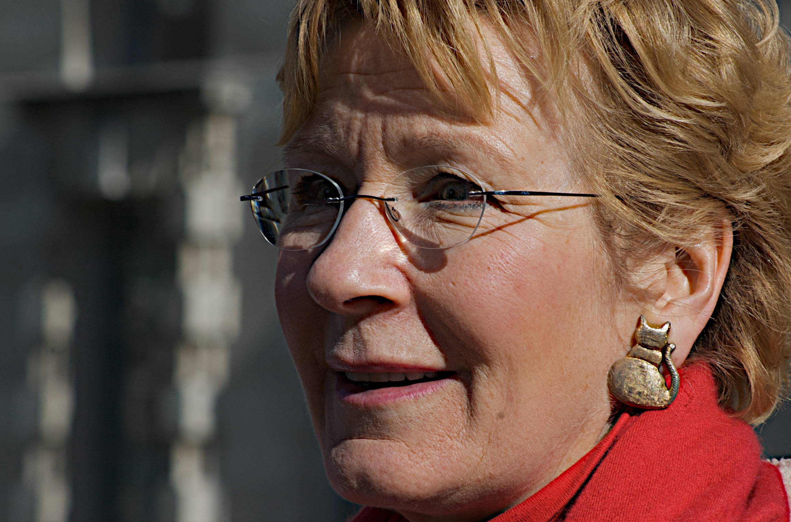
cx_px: 416
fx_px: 5755
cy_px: 320
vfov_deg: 5.2
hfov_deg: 7.9
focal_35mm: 263
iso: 200
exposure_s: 1/320
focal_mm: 135
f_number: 13
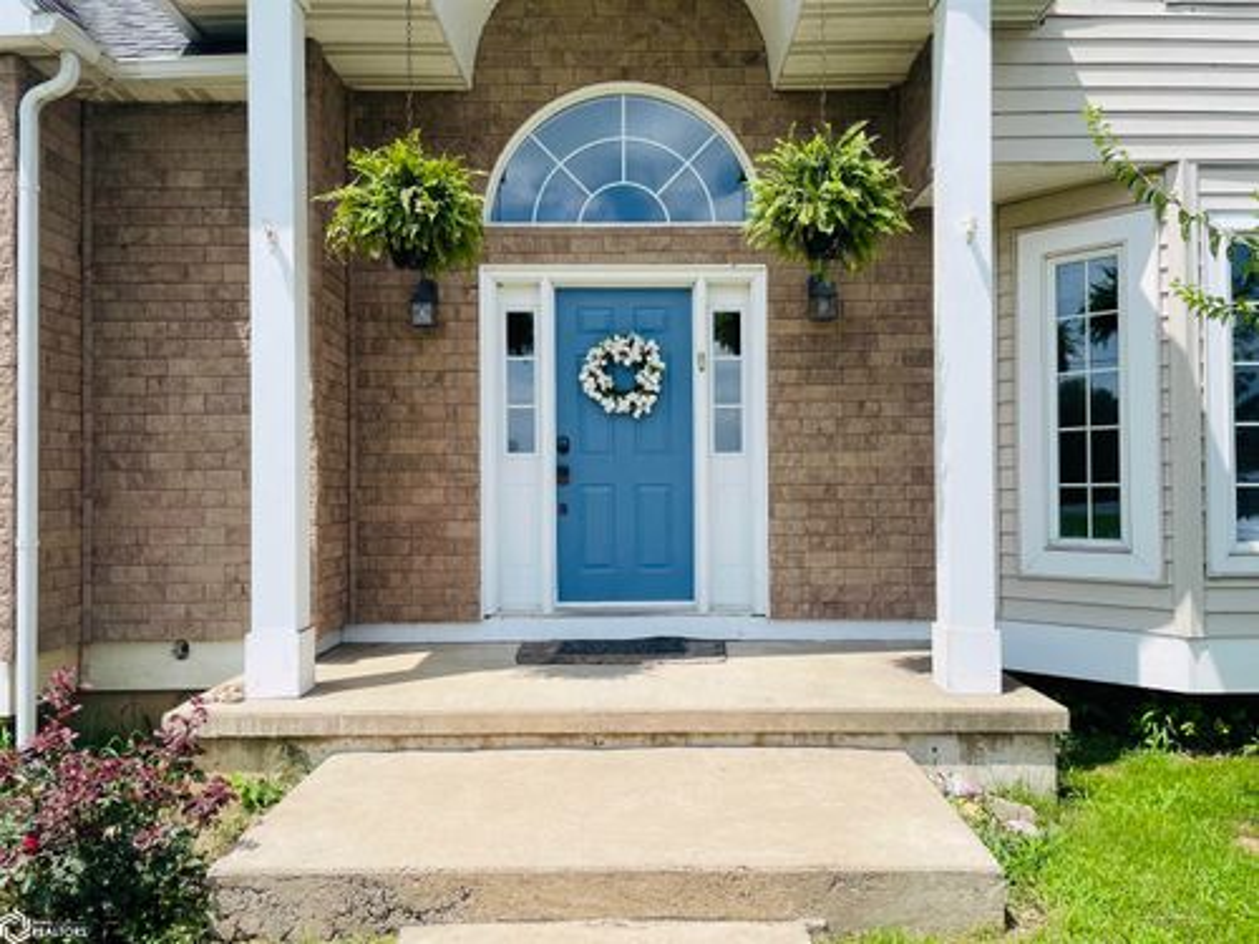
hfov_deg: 67.3
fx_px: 946
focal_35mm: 26
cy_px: 472
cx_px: 630
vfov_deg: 53.1
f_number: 1.6
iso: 32
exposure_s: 1/3610
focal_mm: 4.2
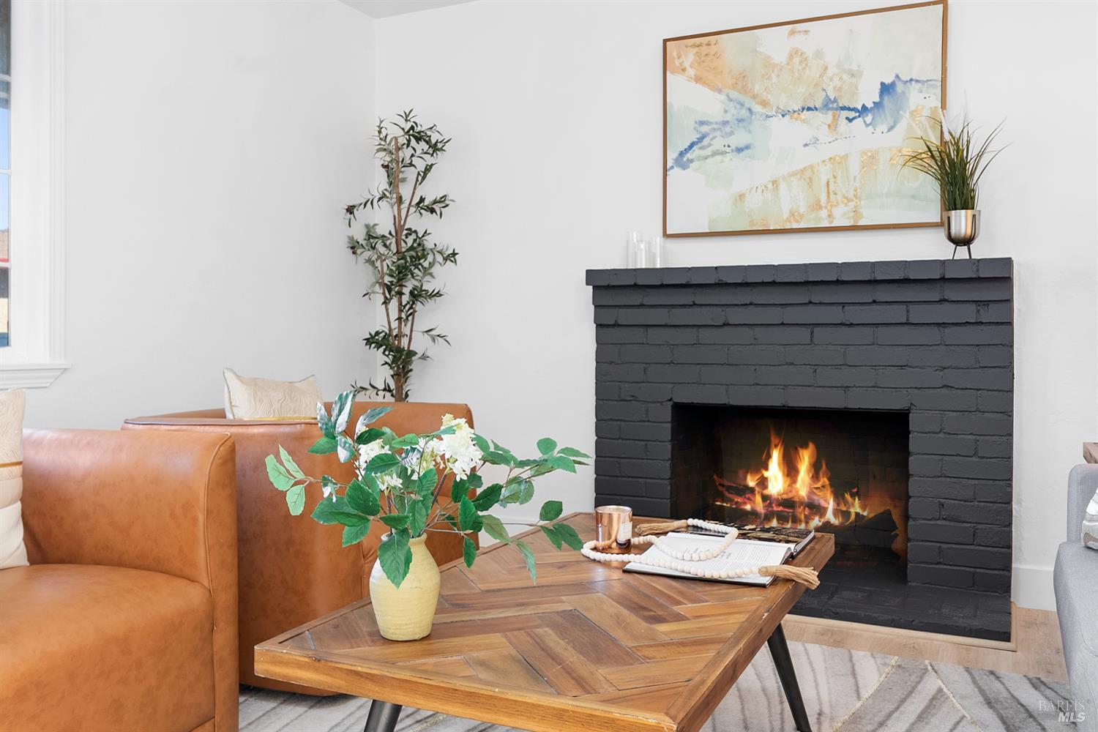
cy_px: 366
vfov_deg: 43.6
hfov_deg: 61.9
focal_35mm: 30
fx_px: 915
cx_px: 549
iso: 125
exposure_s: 1/1.25
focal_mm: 20
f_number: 8
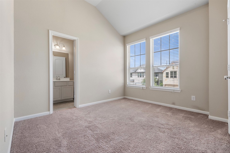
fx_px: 96
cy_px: 76
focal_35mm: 15
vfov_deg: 77.3
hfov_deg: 100.4
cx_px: 115
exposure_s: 1/8
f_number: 9
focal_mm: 15
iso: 250
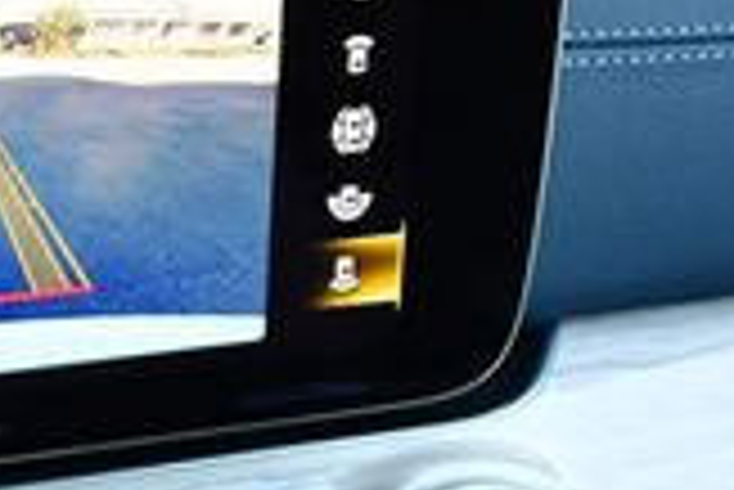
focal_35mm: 141
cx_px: -288
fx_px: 2877
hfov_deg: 13.8
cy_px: 553
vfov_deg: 9.6
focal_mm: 18
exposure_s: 1/200
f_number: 3.5
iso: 800
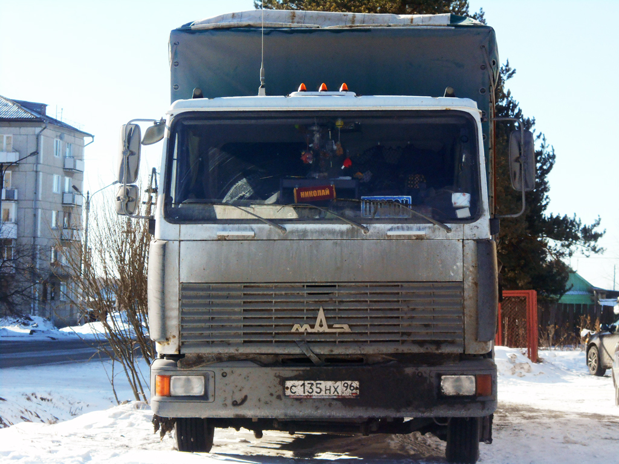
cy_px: 232
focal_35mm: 113
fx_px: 2021
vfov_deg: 13.1
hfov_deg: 17.4
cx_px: 310
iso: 200
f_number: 6
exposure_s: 1/400
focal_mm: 20.1
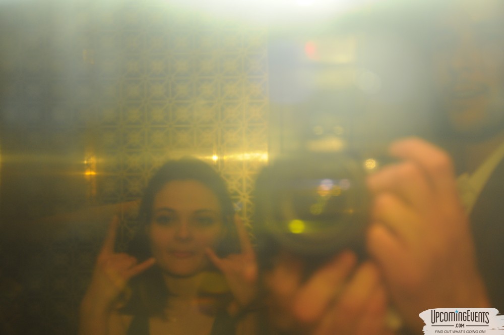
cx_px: 252
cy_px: 168
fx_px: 1007
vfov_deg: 18.9
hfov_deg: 28.1
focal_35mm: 72
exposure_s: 1/60
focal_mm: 48
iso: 400
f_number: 4.8
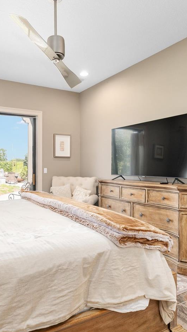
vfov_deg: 74.0
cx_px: 59
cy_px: 155
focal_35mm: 25
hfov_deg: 45.1
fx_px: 220
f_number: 7.1
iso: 500
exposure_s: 1/5
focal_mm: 14
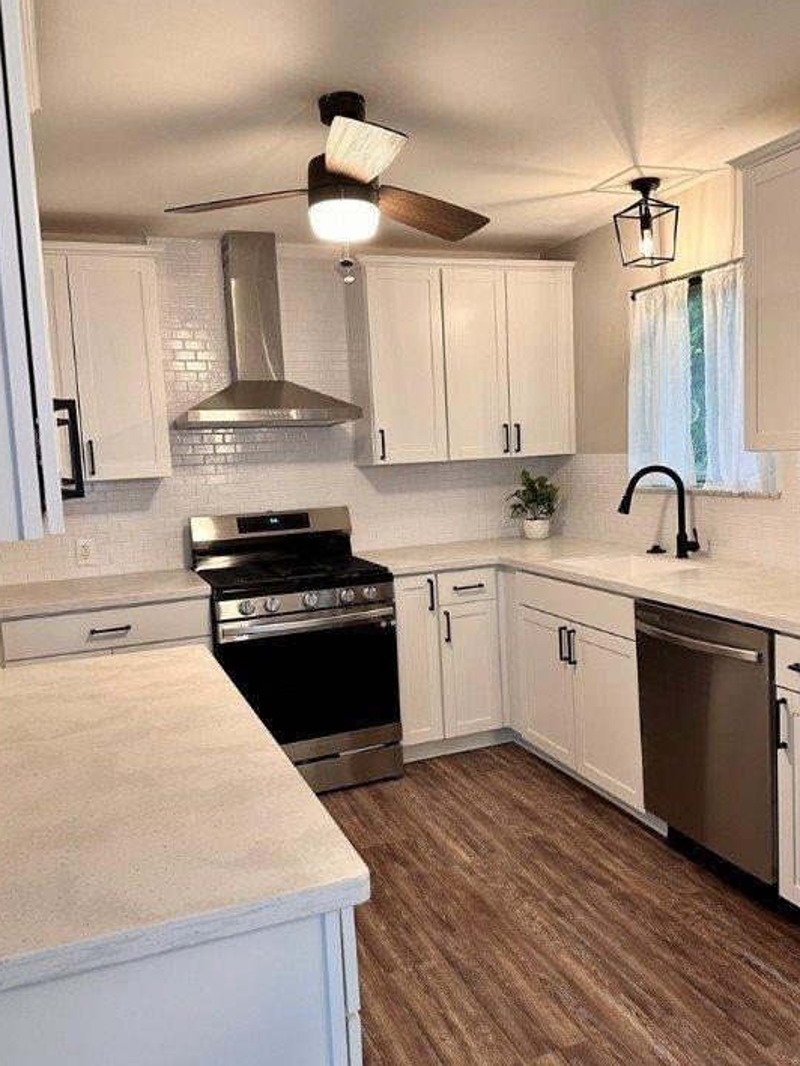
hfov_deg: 53.1
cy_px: 538
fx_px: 801
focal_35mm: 26
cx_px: 417
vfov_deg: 67.3
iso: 160
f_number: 1.78
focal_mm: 6.86
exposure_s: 1/60
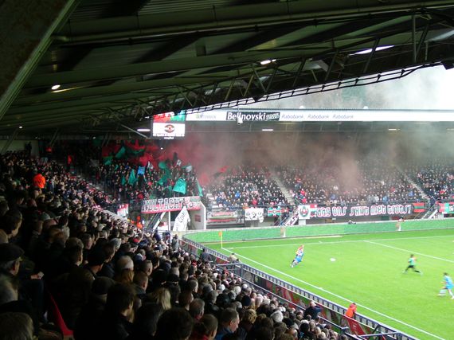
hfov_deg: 32.2
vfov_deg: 24.4
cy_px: 170
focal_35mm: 60
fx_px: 787
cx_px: 227
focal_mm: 10
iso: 150
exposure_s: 1/13
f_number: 3.7
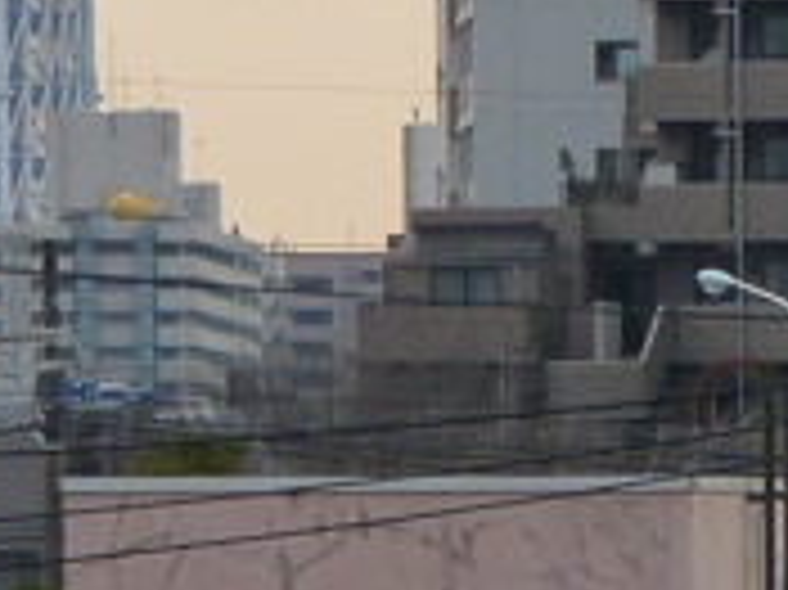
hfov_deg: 1.8
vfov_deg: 1.3
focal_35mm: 1102
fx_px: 25069
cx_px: 81
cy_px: -342
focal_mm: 33.5
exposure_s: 1/250
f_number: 4.5
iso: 125
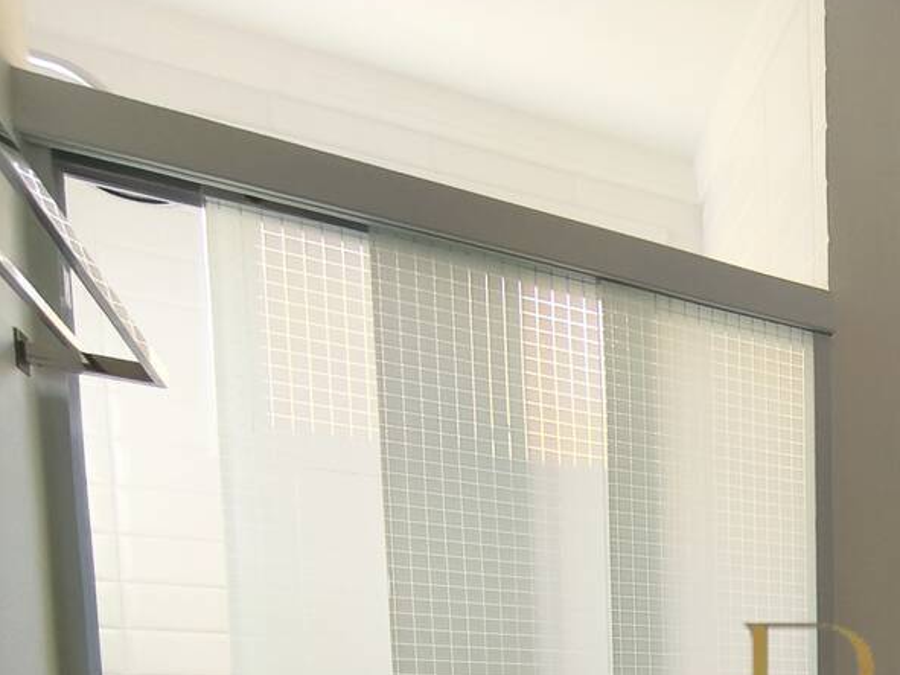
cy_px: 808
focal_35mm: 39
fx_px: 1014
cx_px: 1071
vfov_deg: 31.1
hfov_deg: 37.0
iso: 64
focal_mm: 1.65
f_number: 2.2
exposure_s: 1/60
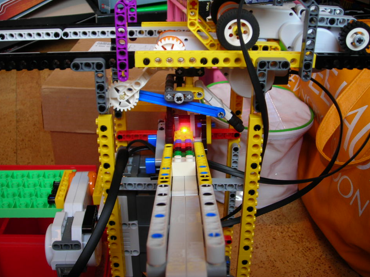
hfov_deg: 45.8
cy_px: 131
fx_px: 438
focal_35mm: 41
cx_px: 182
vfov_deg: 35.1
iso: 50
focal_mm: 6.3
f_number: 3.2
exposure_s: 1/6.3
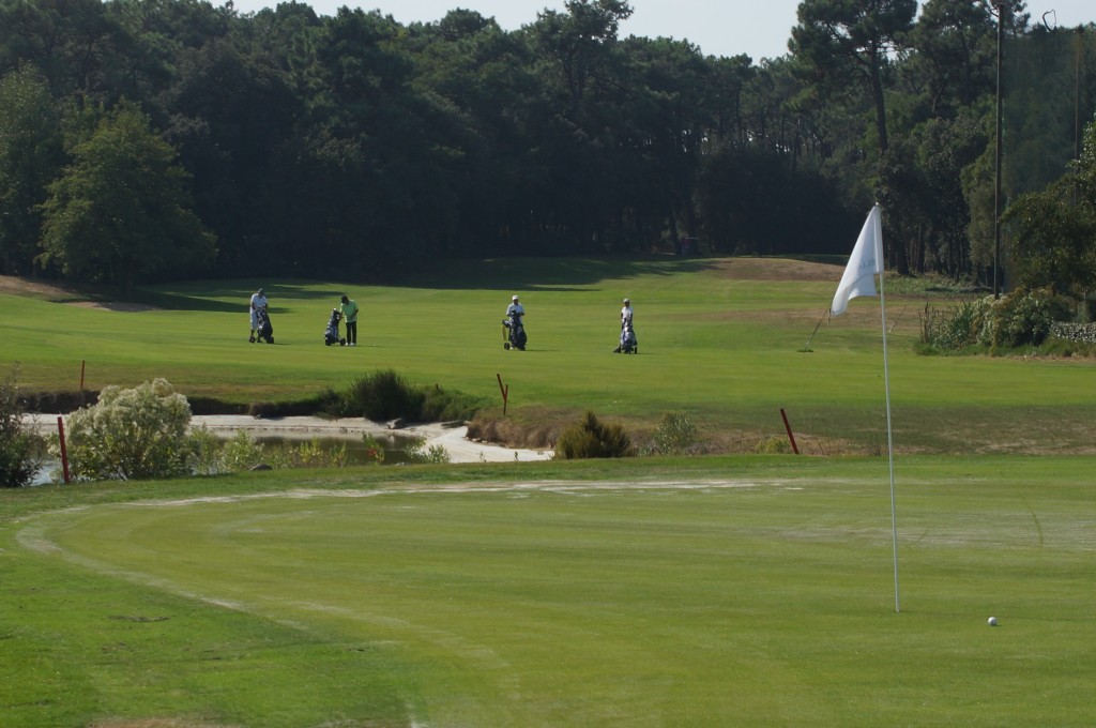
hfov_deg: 15.2
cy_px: 364
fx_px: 4105
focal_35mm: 135
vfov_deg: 10.1
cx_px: 548
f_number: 8
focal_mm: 45
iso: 100
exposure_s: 1/320
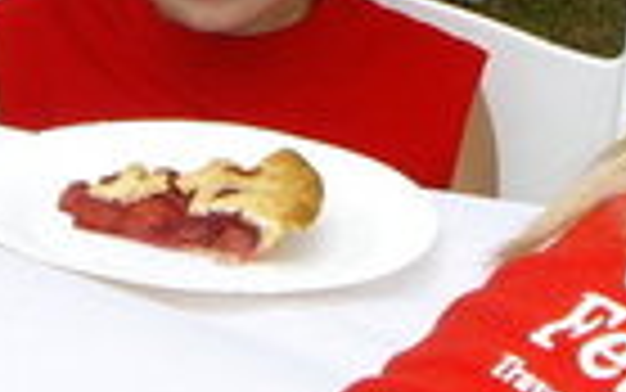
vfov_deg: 4.9
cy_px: -5
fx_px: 4591
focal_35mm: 269
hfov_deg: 7.8
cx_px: 41
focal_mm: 9
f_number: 5.2
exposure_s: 1/500
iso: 100
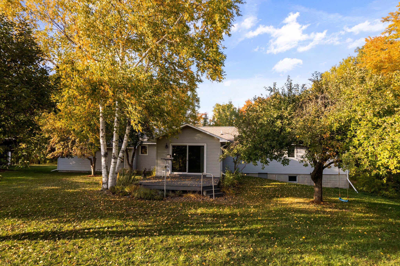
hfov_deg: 78.6
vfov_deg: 57.2
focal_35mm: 22
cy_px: 133
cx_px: 200
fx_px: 244
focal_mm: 8.38
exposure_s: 1/640
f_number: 2.8
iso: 100
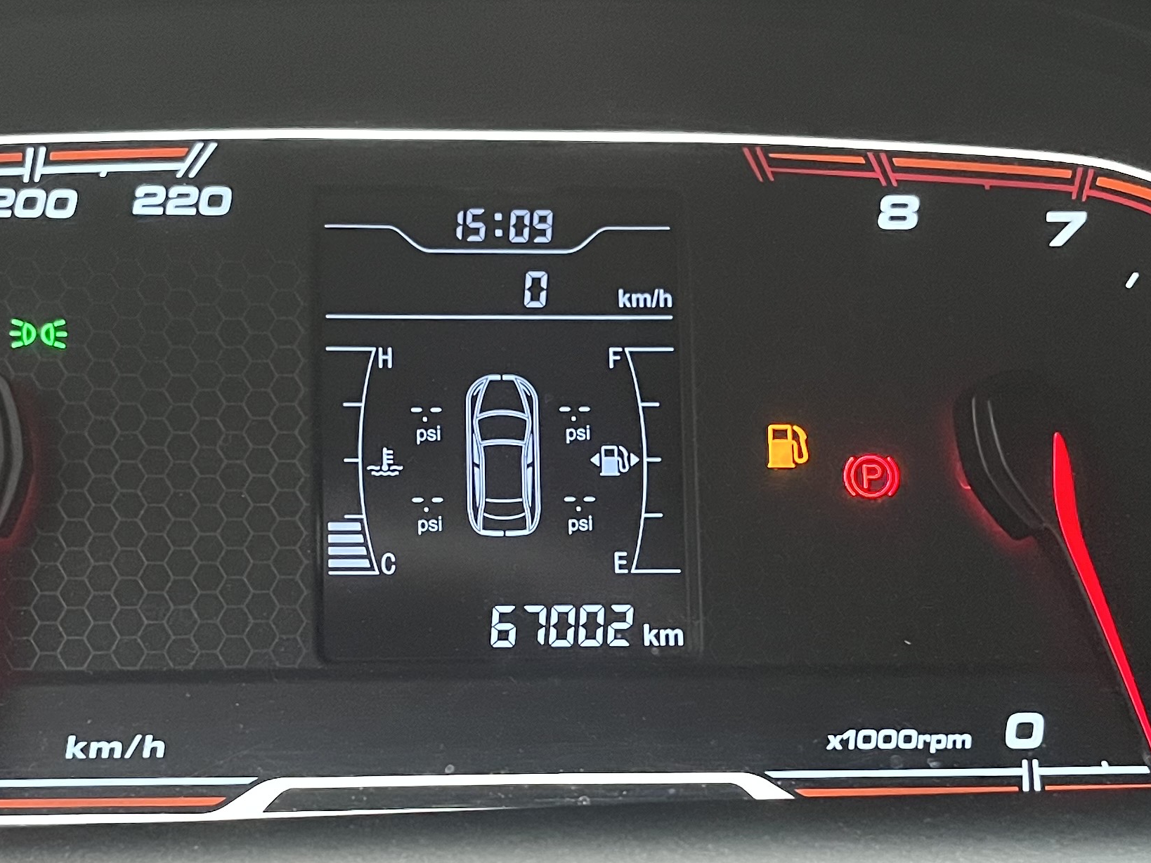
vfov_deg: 22.8
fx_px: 2128
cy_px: 587
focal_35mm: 64
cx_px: 448
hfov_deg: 30.2
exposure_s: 1/59
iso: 500
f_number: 1.6
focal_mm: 5.1
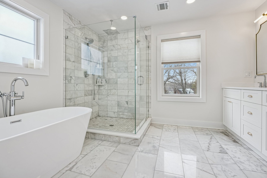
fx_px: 119
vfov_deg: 73.7
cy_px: 89
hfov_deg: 96.7
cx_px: 134
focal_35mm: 16
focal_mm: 16
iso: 400
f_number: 8
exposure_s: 1/80
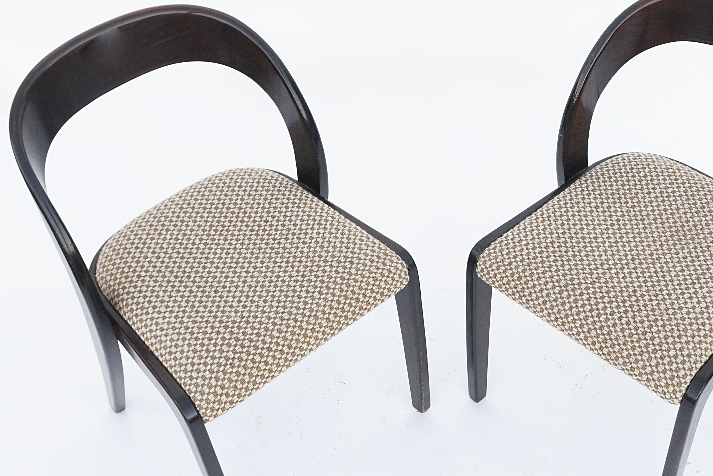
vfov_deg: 29.8
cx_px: 431
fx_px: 891
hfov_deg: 43.4
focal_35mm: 45
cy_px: 271
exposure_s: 1/125
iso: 400
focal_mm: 24
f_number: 5.6
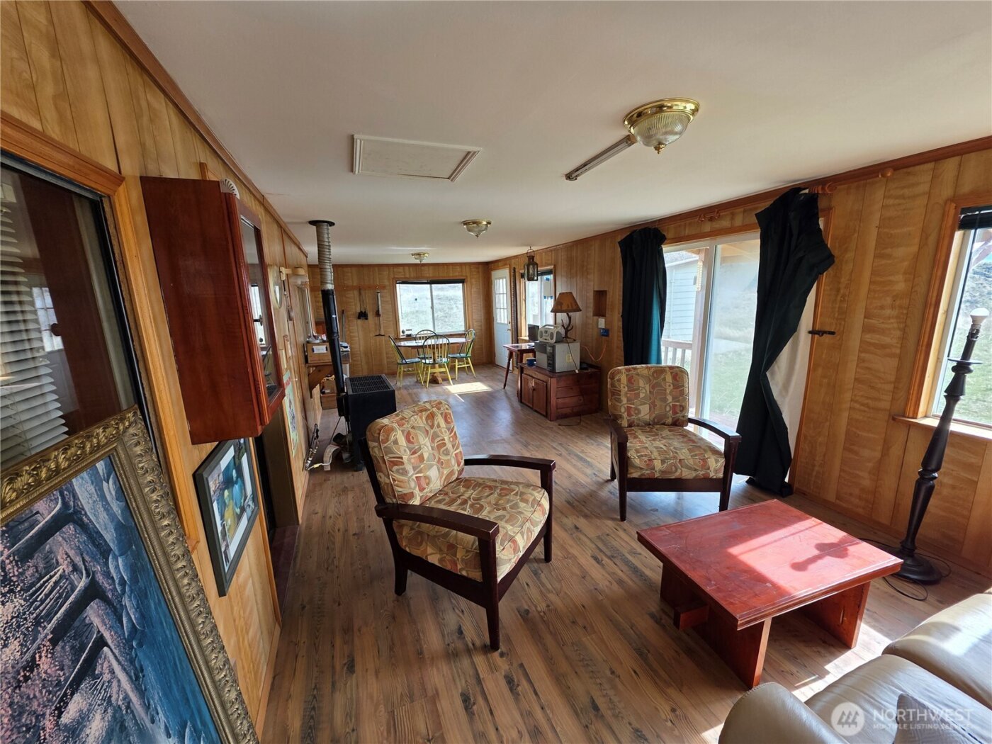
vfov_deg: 89.9
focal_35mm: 13
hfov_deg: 106.2
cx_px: 496
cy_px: 372
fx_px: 373
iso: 40
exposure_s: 1/120
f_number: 1.9
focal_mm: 2.2
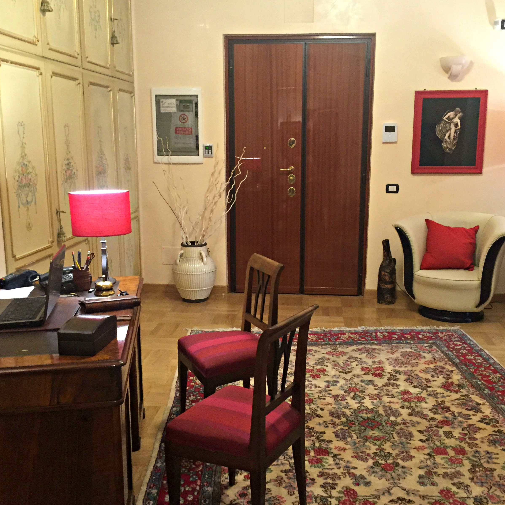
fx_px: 578
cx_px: 277
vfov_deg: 47.2
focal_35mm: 35
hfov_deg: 47.2
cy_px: 254
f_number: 2.2
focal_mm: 4.15
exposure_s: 1/33
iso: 250
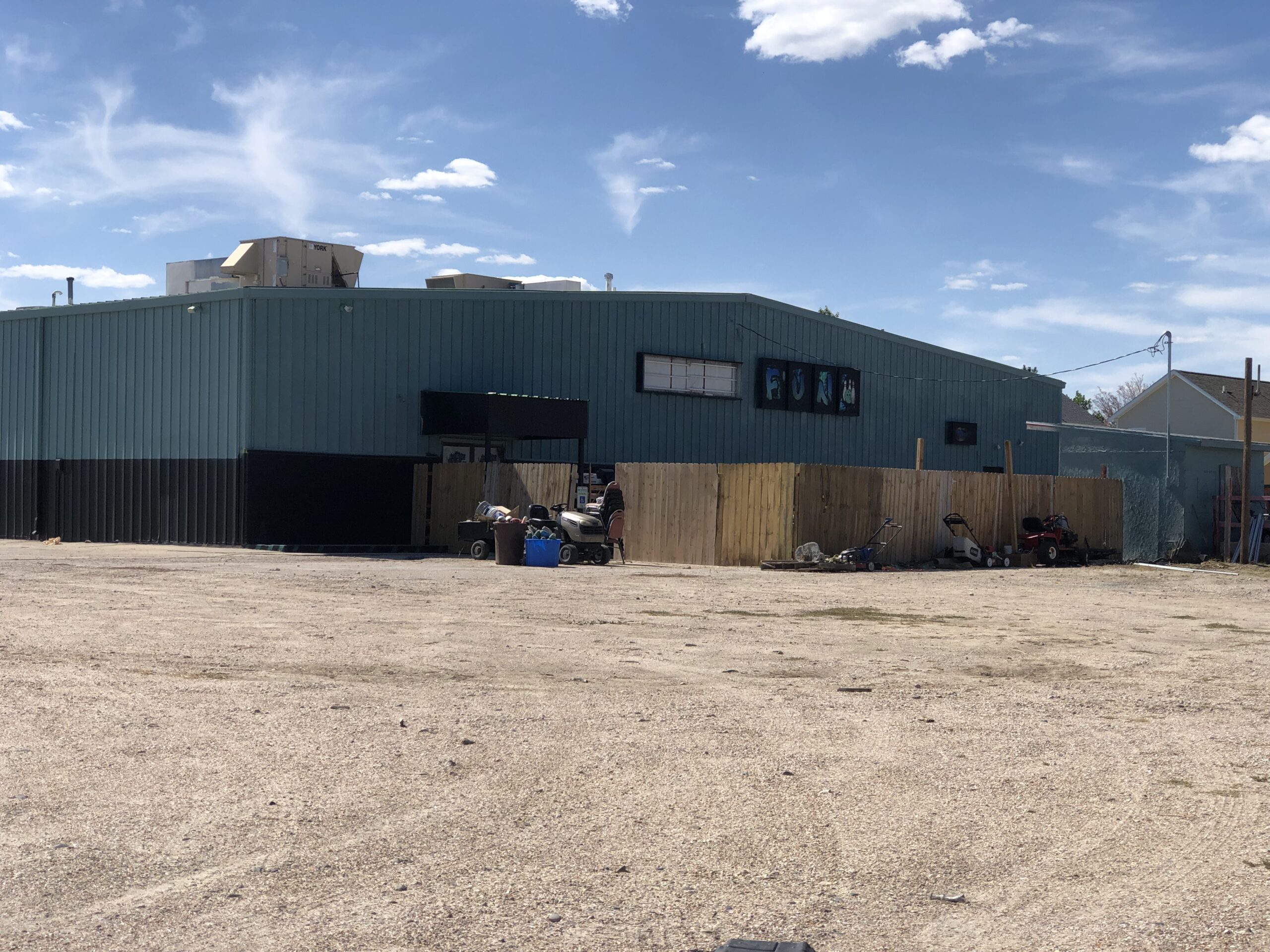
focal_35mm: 57
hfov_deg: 33.8
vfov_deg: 25.7
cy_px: 476
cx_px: 635
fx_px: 2091
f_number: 2.8
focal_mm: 6.6
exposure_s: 1/1156
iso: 20
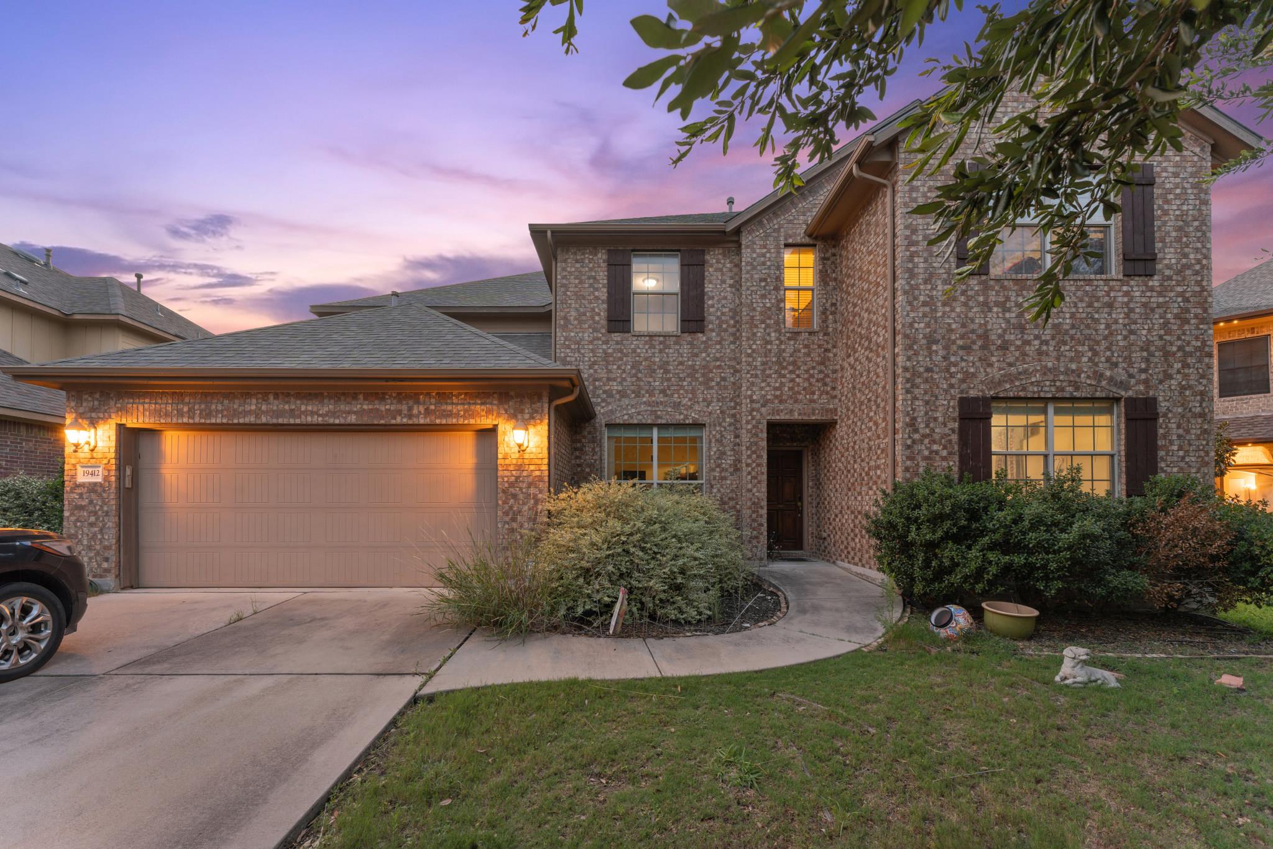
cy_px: 424
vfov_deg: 81.2
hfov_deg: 104.3
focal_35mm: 14
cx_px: 636
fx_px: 495
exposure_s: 1.3
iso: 125
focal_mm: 14
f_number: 8
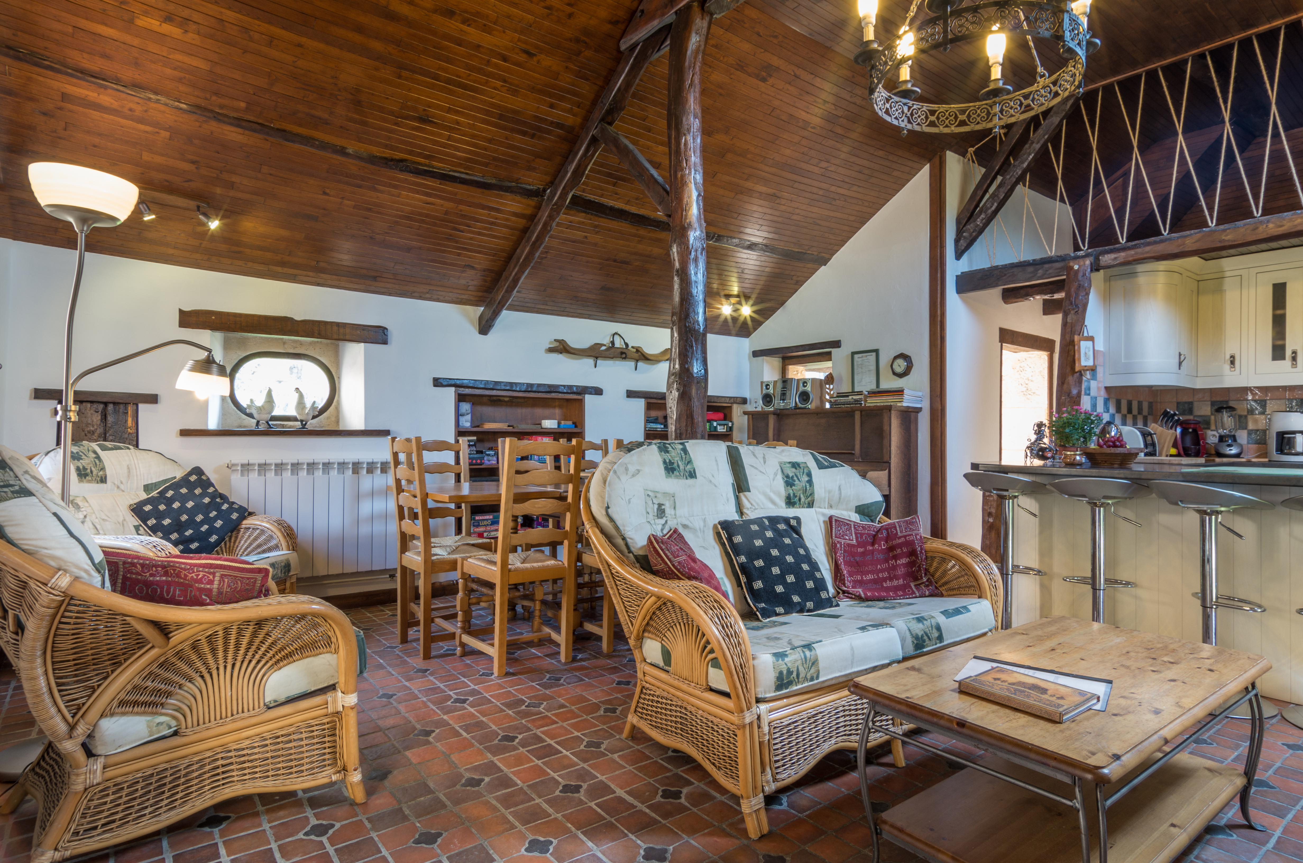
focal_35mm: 18
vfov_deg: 67.1
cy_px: 432
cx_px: 652
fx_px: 650
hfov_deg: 90.1
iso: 100
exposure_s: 2
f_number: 11
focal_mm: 12
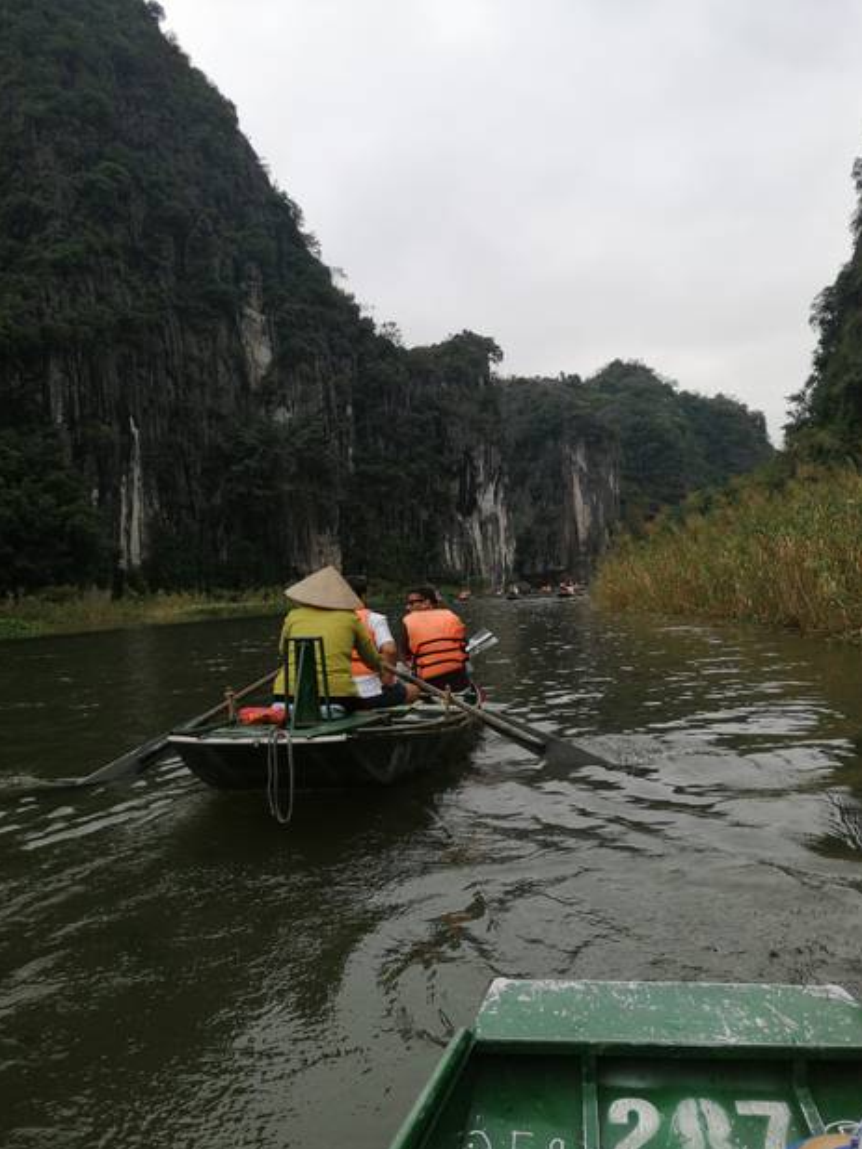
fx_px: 929
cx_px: 441
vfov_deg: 63.4
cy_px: 594
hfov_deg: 49.8
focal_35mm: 28
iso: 100
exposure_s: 1/900
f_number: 1.8
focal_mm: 3.95
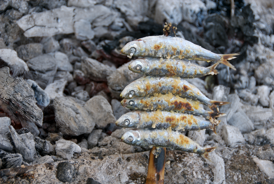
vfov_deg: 11.2
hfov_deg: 16.6
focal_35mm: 123
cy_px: 92
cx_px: 137
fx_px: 937
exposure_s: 1/125
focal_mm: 82
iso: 100
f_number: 5.6
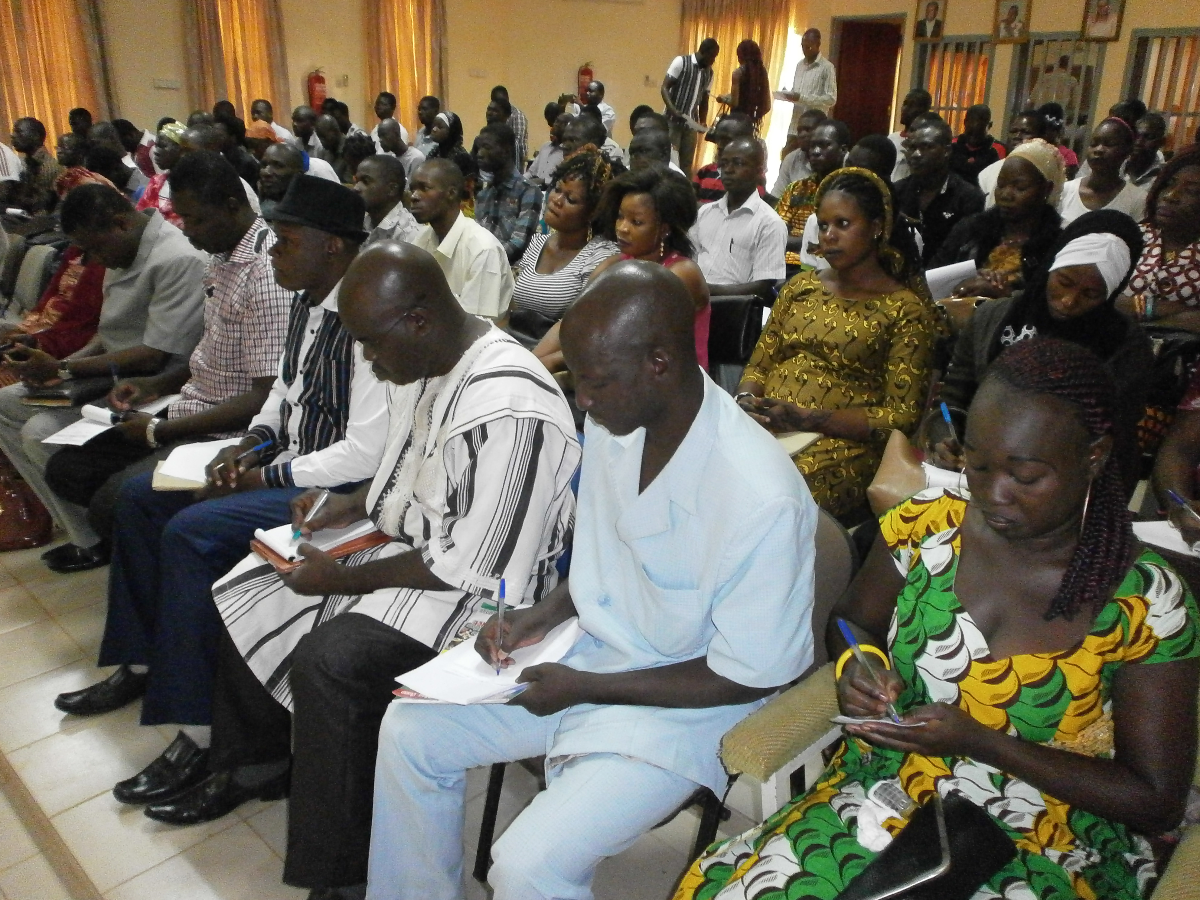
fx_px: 936
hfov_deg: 65.3
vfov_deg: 51.4
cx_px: 600
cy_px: 450
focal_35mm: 27
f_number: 2.9
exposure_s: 1/30
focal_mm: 4.8
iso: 800
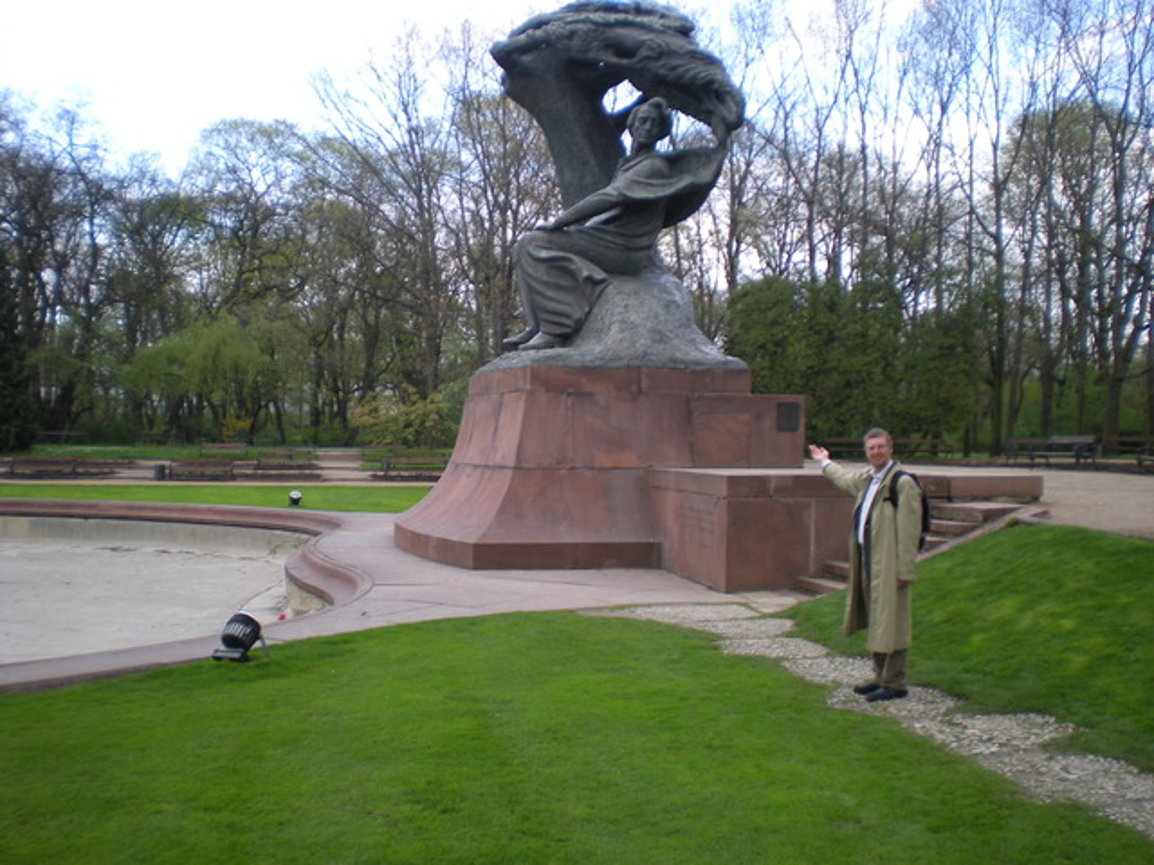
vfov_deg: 37.7
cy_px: 432
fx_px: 1267
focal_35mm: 38
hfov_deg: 49.0
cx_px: 577
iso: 64
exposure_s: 1/133
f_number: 3.1
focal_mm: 6.3
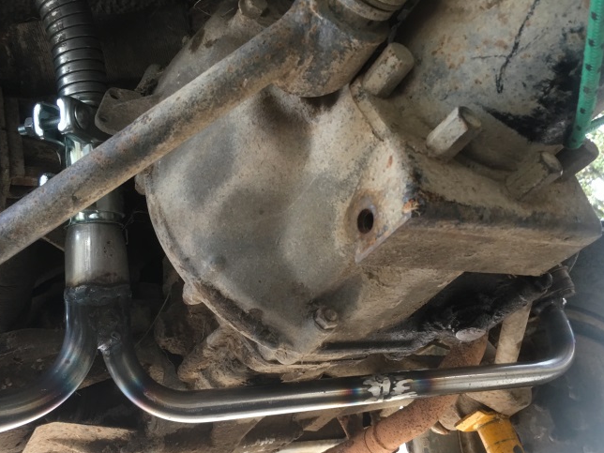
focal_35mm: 36
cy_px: 279
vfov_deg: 39.4
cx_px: 271
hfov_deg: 51.3
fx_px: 628
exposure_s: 1/17
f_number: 2.2
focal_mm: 4.15
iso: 50
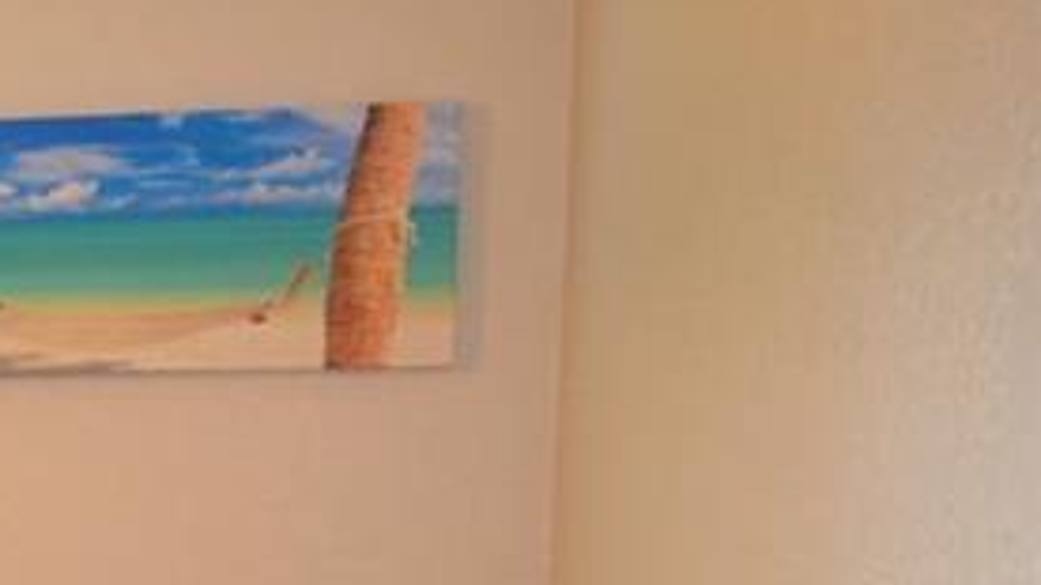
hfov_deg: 17.1
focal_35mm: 105
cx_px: -766
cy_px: 906
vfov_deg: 11.0
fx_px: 2897
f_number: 3.5
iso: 1600
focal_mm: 18
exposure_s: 1/60
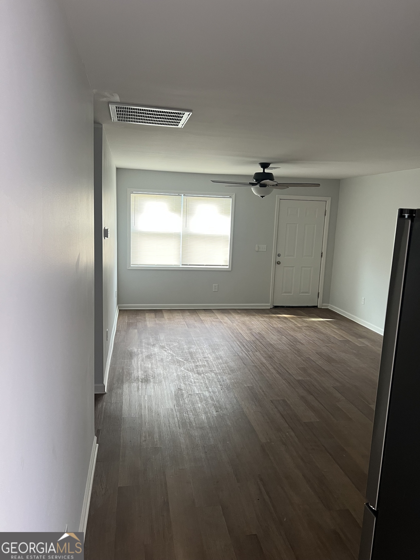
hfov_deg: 53.1
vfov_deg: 67.3
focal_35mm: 26
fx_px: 421
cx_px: 210
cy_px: 280
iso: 125
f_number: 1.5
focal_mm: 5.7
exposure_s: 1/78
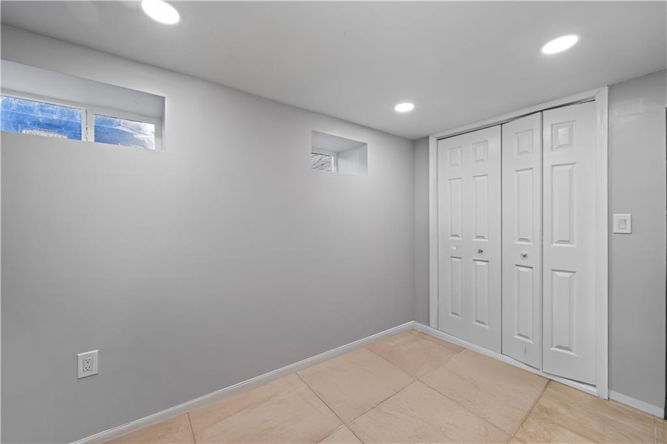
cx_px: 334
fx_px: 259
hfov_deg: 104.3
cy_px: 222
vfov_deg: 81.2
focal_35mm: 14
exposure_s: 1/2
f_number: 11
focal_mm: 14
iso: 320
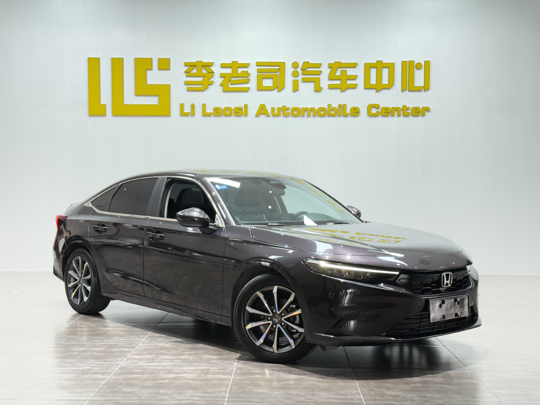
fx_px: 749
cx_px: 270
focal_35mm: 48
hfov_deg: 39.7
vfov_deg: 30.3
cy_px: 202
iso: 160
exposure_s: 1/50
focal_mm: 6.76
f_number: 1.78
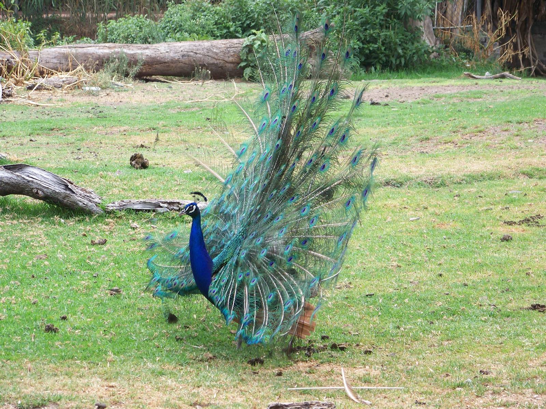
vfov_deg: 8.1
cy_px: 204
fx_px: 2902
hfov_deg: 10.7
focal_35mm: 184
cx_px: 273
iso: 64
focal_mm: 29.3
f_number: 3.6
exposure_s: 1/200
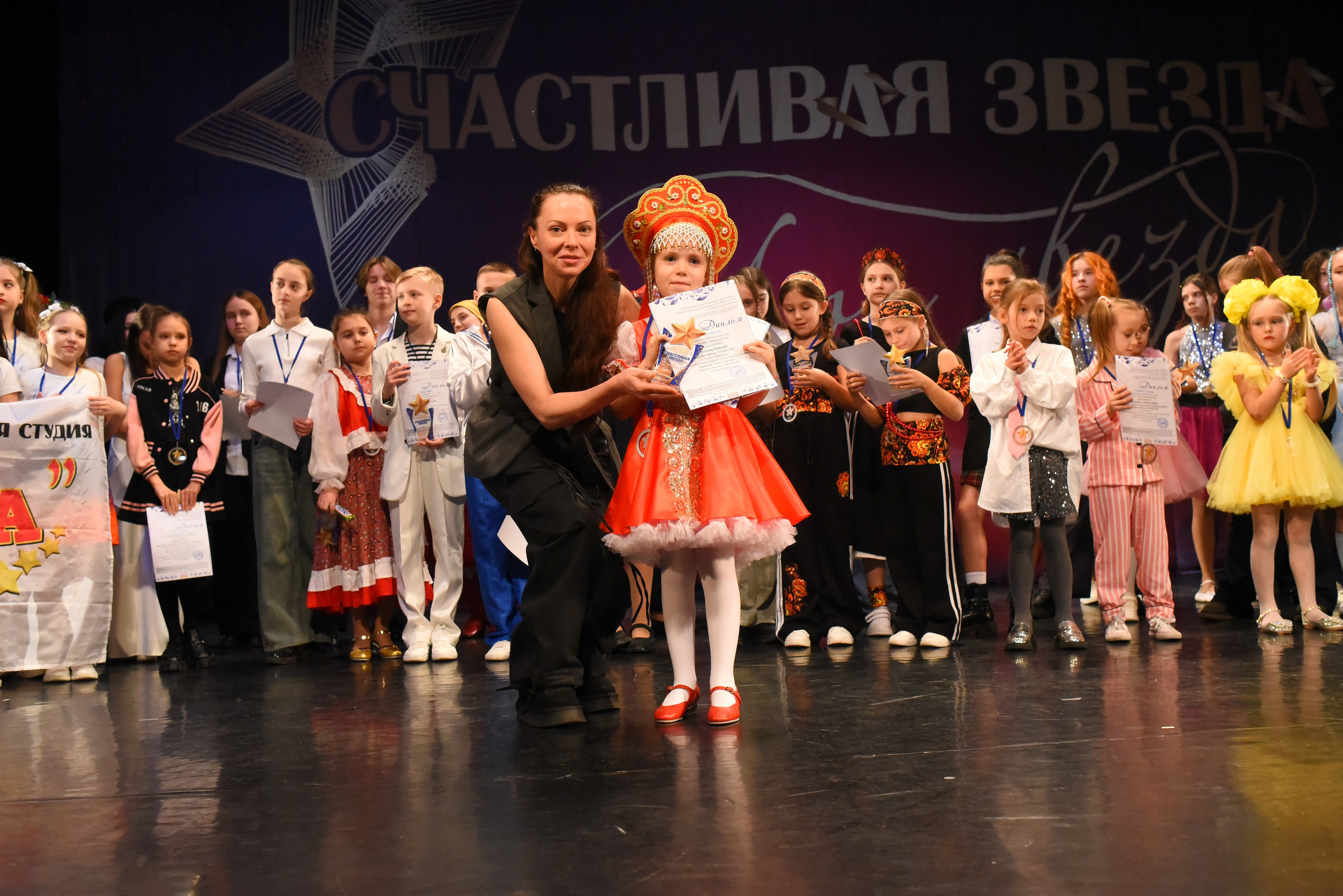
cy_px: 448
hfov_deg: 54.4
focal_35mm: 35
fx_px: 1306
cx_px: 672
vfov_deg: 37.9
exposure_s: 1/250
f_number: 6.3
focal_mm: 35
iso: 5000
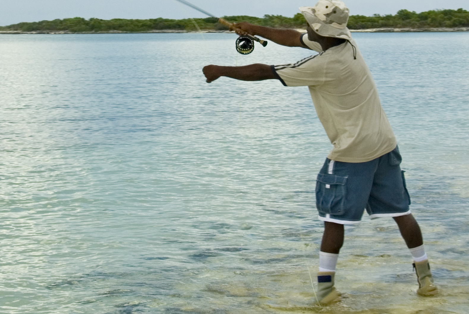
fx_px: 1735
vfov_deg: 10.3
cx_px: 190
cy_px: 34
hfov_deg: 15.4
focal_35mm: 133
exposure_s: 1/80
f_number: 8
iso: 100
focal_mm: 36
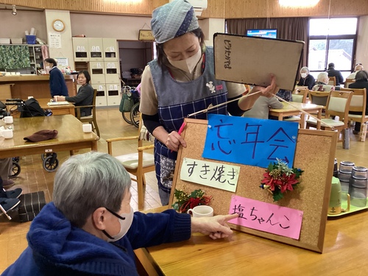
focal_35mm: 31
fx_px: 330
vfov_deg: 45.4
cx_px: 184
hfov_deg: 58.4
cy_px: 138
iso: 400
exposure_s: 1/40
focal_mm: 3.3
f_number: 2.4
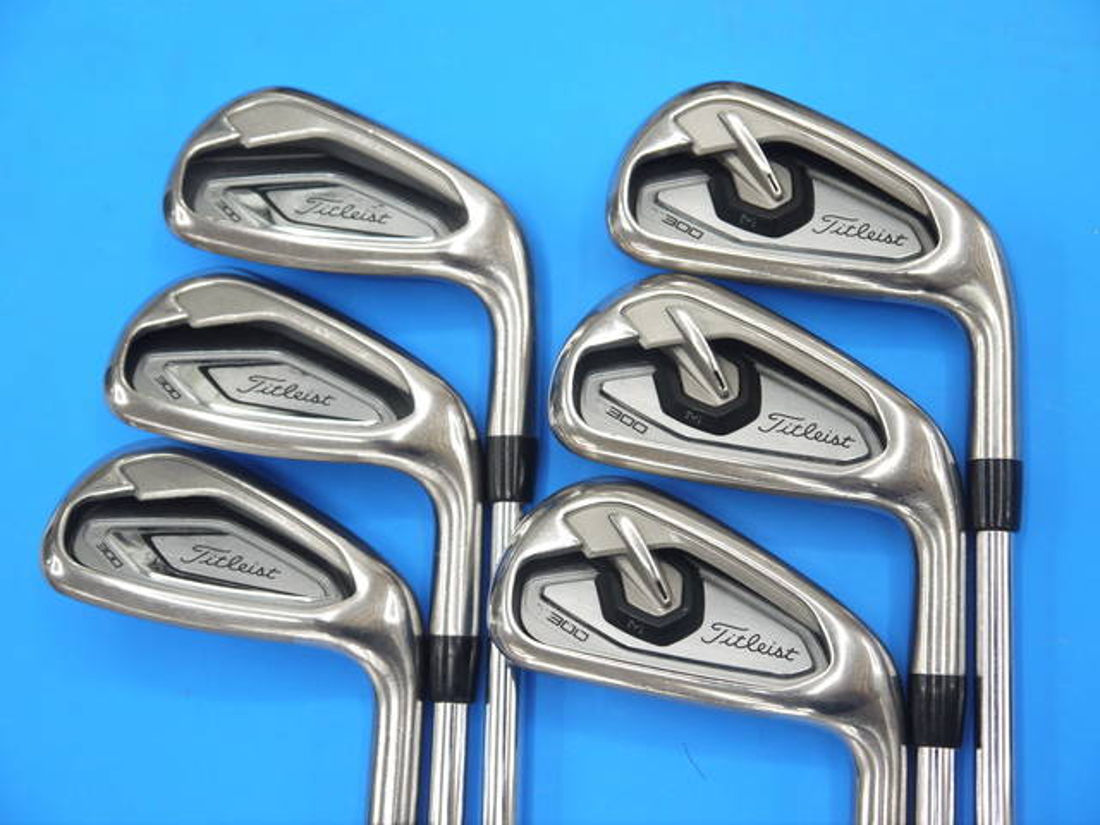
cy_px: 412
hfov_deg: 36.8
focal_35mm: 52
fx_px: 1652
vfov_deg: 28.0
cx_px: 550
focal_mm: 26
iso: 500
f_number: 4.7
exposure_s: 1/125
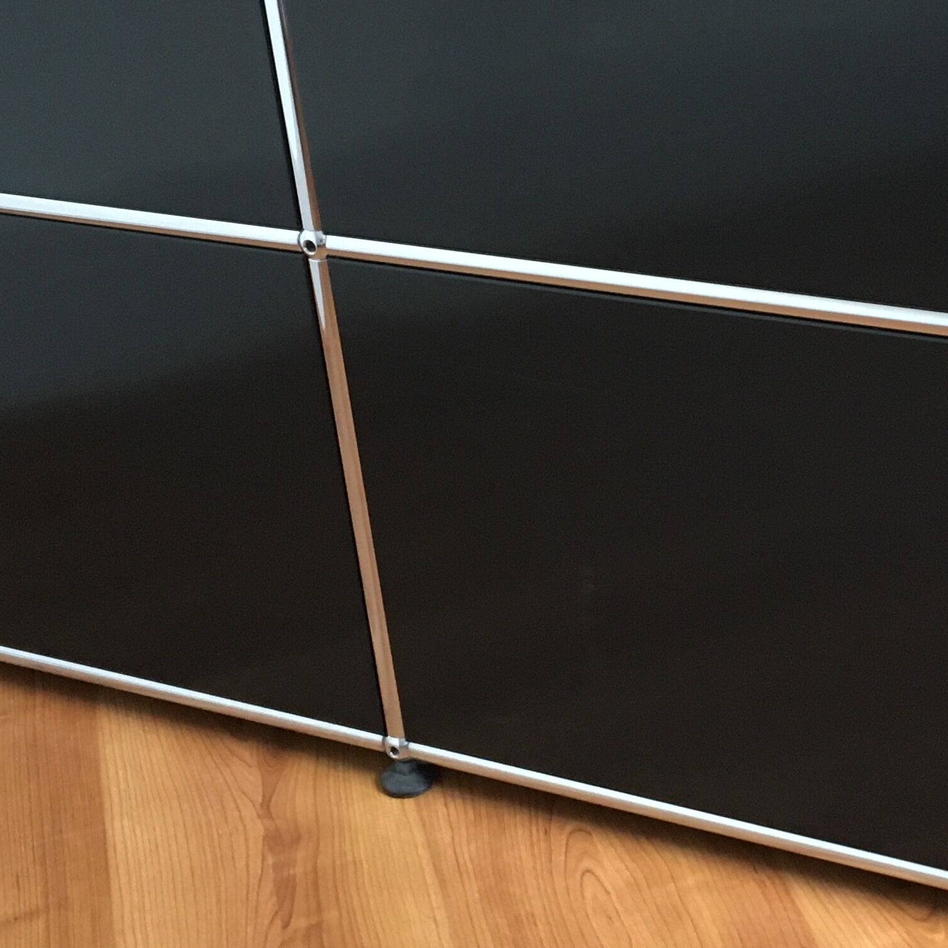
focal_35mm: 69
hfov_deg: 24.8
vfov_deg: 24.9
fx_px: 2138
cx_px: 656
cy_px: 323
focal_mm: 4.15
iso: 200
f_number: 2.2
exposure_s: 1/20
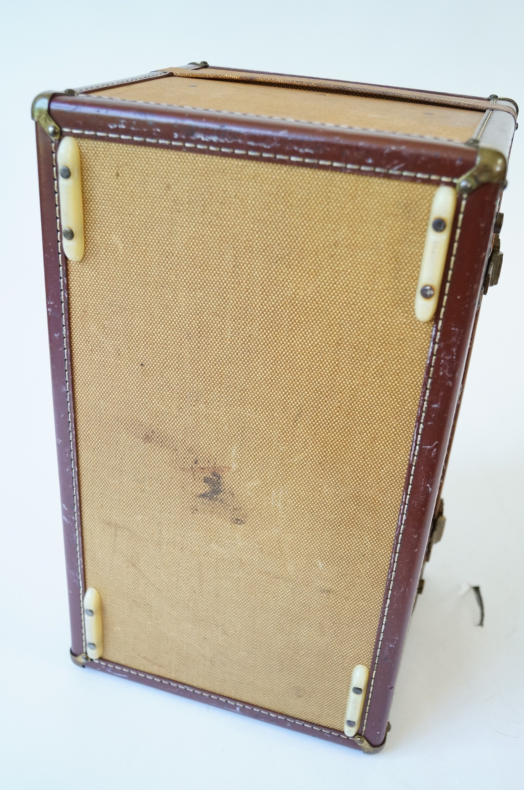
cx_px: 262
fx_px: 789
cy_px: 395
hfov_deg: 36.8
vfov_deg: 53.2
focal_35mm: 36
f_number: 4
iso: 1000
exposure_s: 1/60
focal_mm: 24
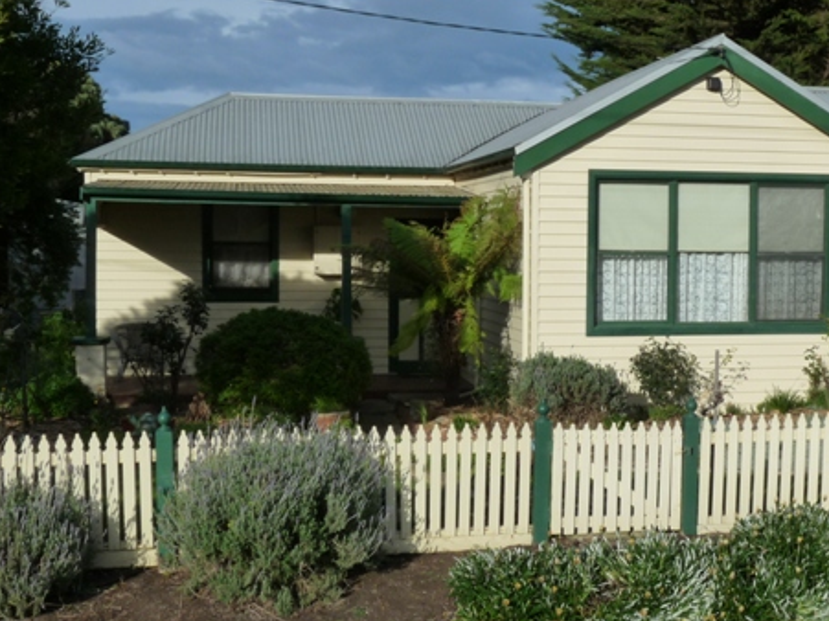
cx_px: 572
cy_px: 318
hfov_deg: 31.4
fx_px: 1460
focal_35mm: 61
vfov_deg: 24.0
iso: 160
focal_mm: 7.6
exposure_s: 1/500
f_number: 7.1
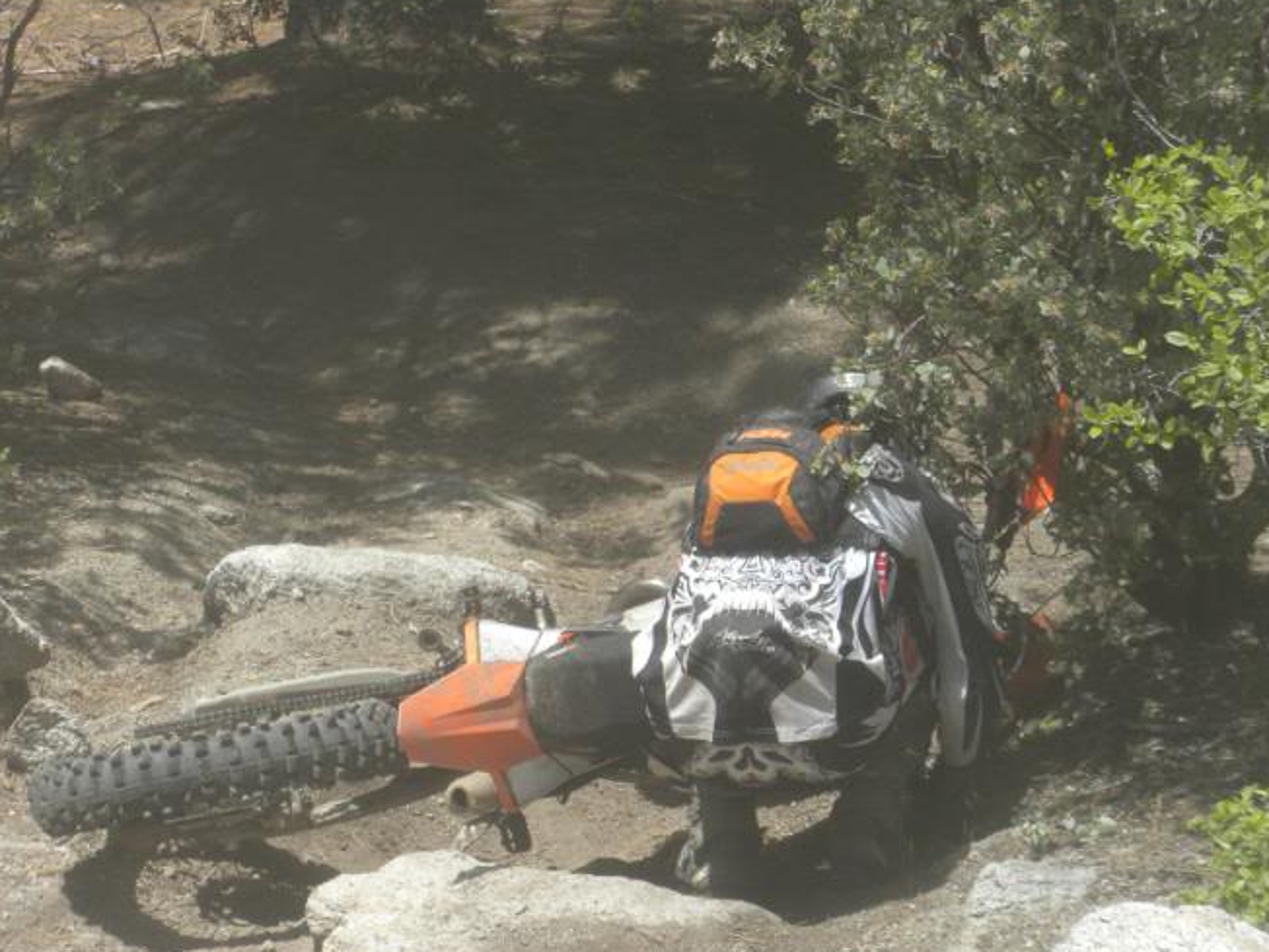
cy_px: 563
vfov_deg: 10.2
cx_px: 526
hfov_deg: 13.5
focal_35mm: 146
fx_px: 5352
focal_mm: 21
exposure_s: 1/476
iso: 90
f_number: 5.1
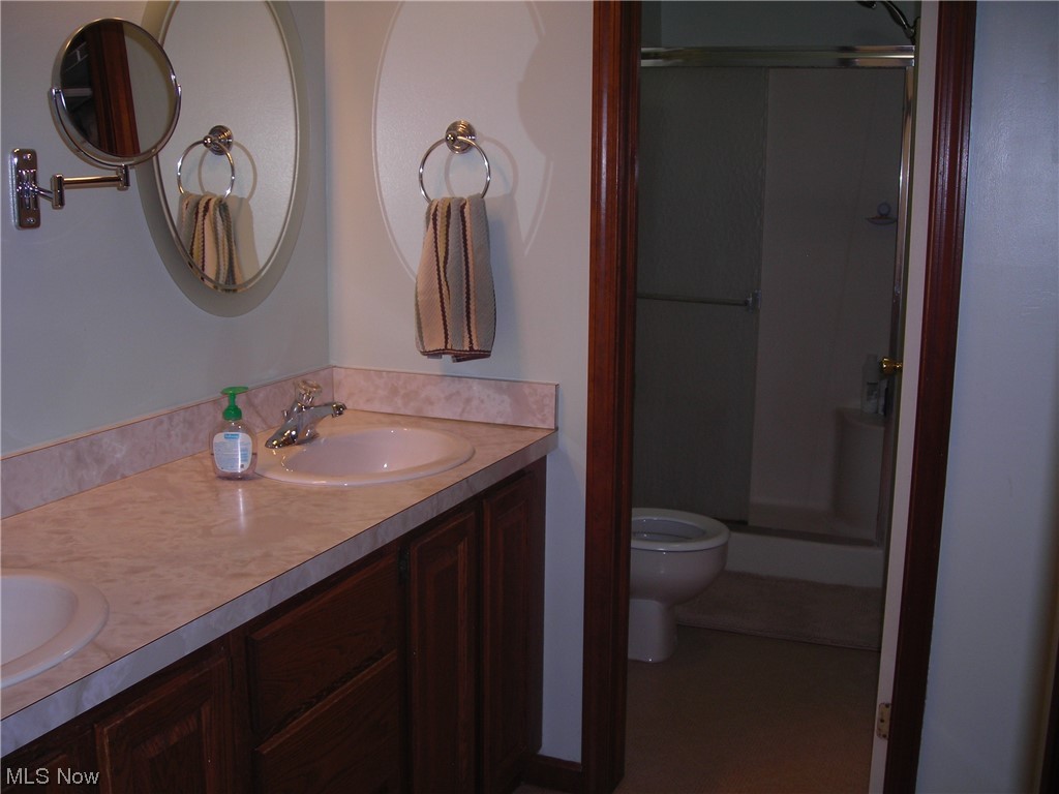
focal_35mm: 38
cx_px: 530
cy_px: 397
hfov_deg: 49.0
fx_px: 1163
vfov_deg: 37.7
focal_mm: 6.3
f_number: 3.2
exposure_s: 1/60.1
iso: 50
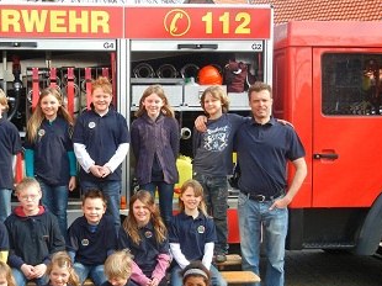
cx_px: 119
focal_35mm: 64
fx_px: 706
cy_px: 182
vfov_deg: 22.8
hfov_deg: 30.0
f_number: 3.8
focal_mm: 8.1
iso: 160
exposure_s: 1/360
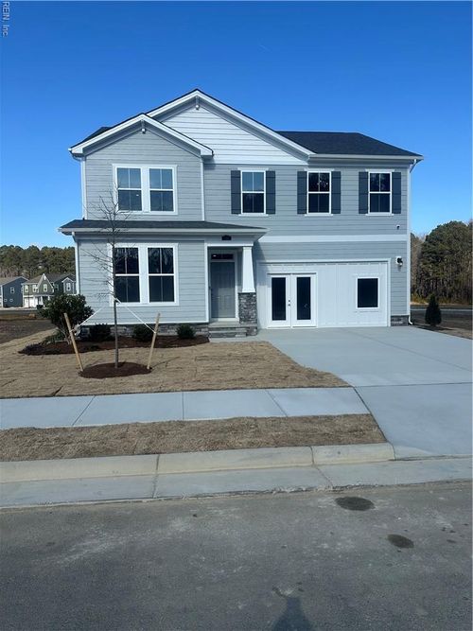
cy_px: 316
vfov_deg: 71.6
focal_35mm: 24
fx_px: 437
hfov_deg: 56.8
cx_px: 236
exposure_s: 1/4016
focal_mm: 6.86
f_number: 1.78
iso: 80
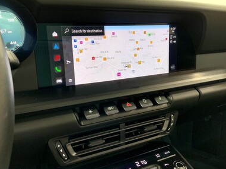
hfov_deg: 56.9
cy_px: 77
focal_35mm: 32
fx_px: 209
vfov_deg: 44.0
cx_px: 111
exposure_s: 1/122
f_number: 1.8
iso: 64
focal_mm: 3
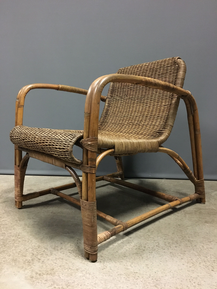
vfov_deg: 61.7
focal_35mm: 29
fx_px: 242
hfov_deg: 48.2
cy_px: 144
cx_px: 108
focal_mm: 4.15
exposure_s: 1/17
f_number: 2.2
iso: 320
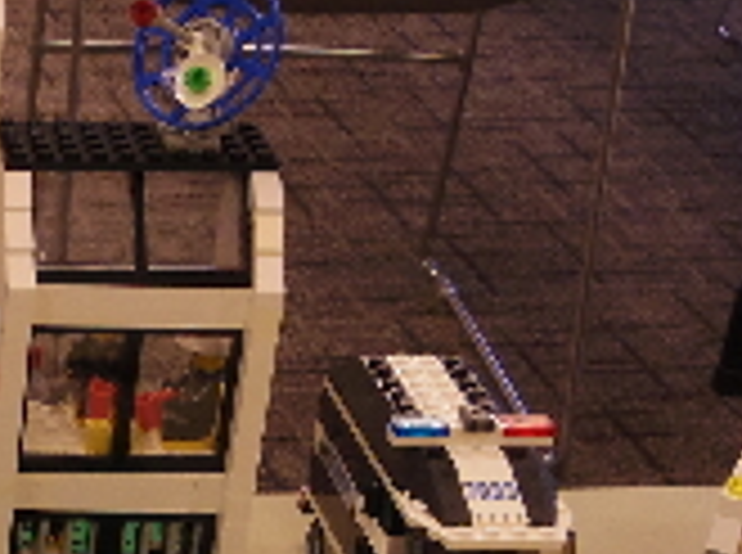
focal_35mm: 124
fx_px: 2652
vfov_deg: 11.7
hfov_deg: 14.8
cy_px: 613
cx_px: -387
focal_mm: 6.2
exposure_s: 1/50
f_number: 4.5
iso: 400
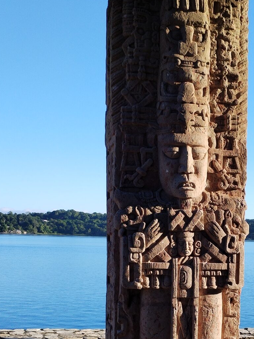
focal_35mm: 72
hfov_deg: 20.2
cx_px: 206
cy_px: 291
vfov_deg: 26.3
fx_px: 705
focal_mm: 4.75
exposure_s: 1/940
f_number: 1.8
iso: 100
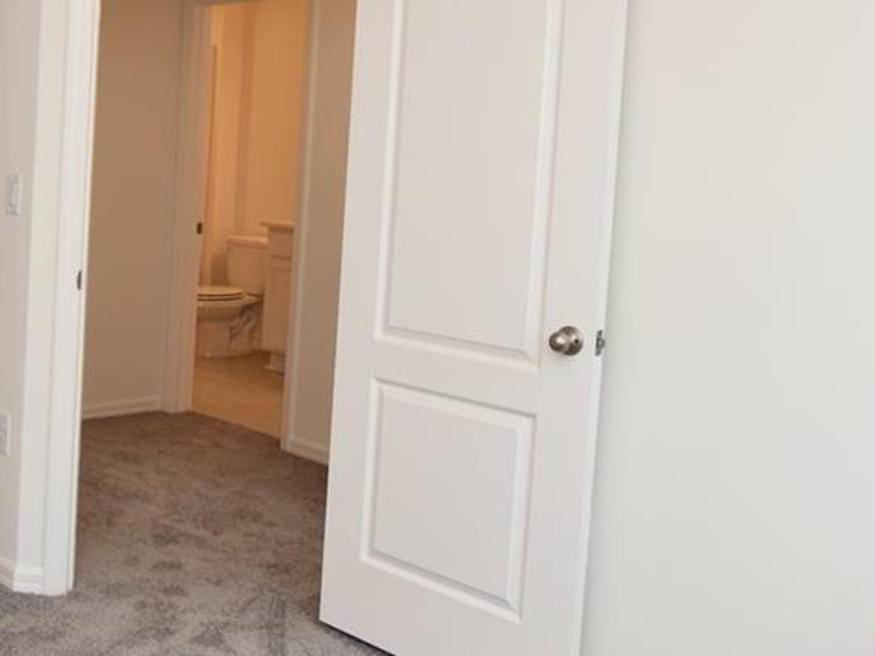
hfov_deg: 42.7
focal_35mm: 42
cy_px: 210
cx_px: 172
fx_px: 1062
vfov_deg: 34.0
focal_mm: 10
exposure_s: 1/80
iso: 200
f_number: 4.5
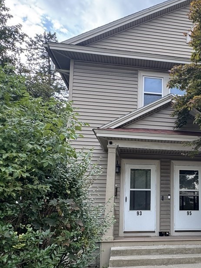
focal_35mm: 35
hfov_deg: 37.5
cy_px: 184
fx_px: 271
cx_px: 188
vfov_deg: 51.4
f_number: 2.2
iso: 40
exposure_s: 1/210
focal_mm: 2.22
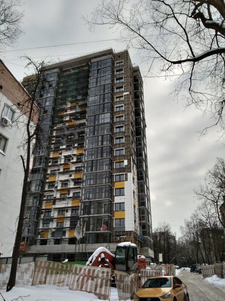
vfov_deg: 60.0
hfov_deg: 46.8
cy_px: 150
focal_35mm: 30
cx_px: 112
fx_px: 260
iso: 50
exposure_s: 1/283
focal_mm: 3.65
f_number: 2.2
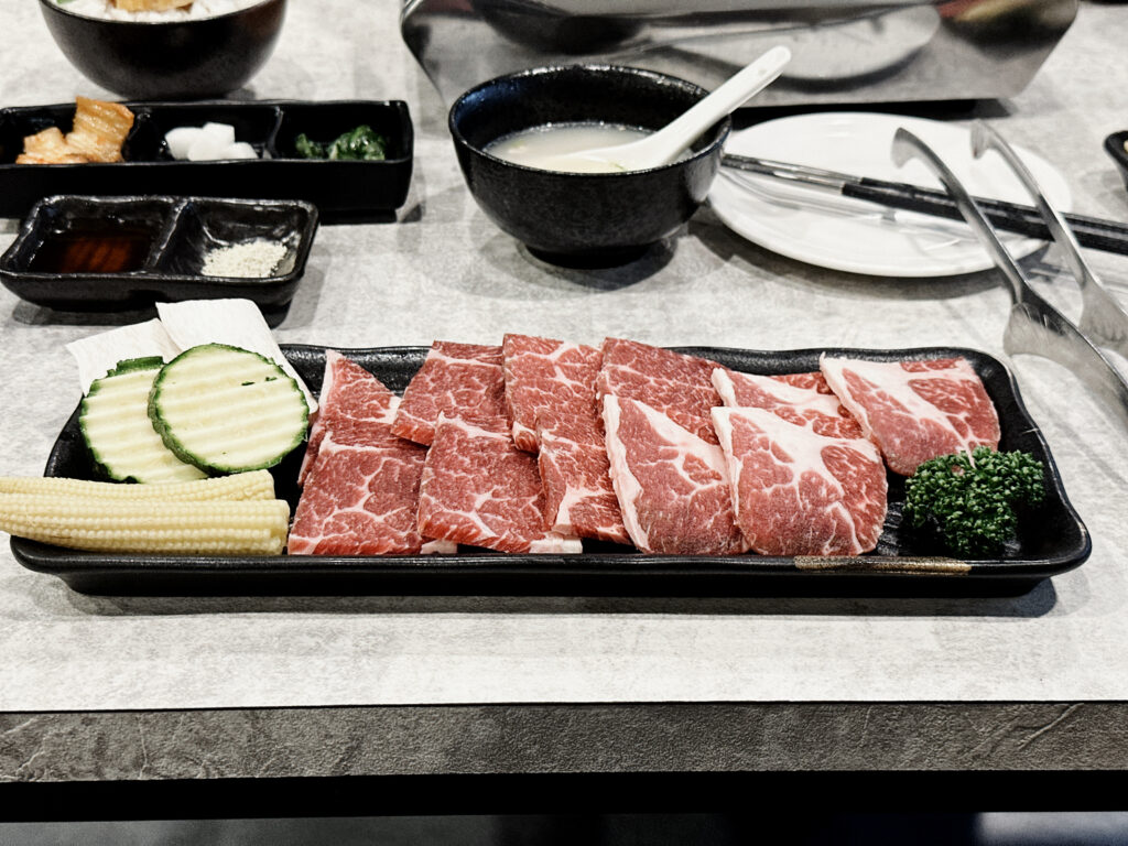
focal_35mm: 90
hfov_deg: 21.8
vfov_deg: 16.4
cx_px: 564
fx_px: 2933
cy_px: 423
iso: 204
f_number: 1.78
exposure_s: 1/39
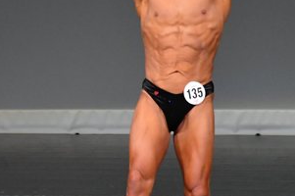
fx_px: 6647
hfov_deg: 2.5
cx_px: -16
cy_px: 87
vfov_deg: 1.7
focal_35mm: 812
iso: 5000
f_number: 5.6
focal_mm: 210
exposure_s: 1/400
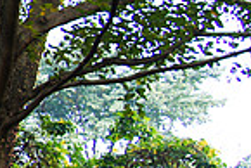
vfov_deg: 10.4
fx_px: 921
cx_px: -355
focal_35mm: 132
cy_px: 69
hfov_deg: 12.3
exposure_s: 1/125
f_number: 3.5
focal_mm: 16
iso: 100
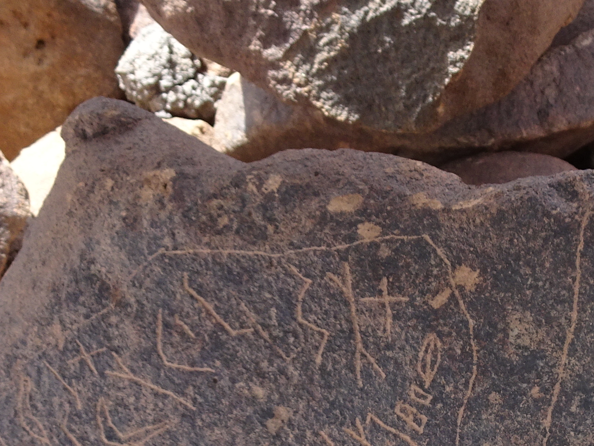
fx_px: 1235
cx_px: 589
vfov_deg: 18.6
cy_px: 620
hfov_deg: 25.7
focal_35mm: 72
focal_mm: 4.1
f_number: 3.5
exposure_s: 1/200
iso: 80
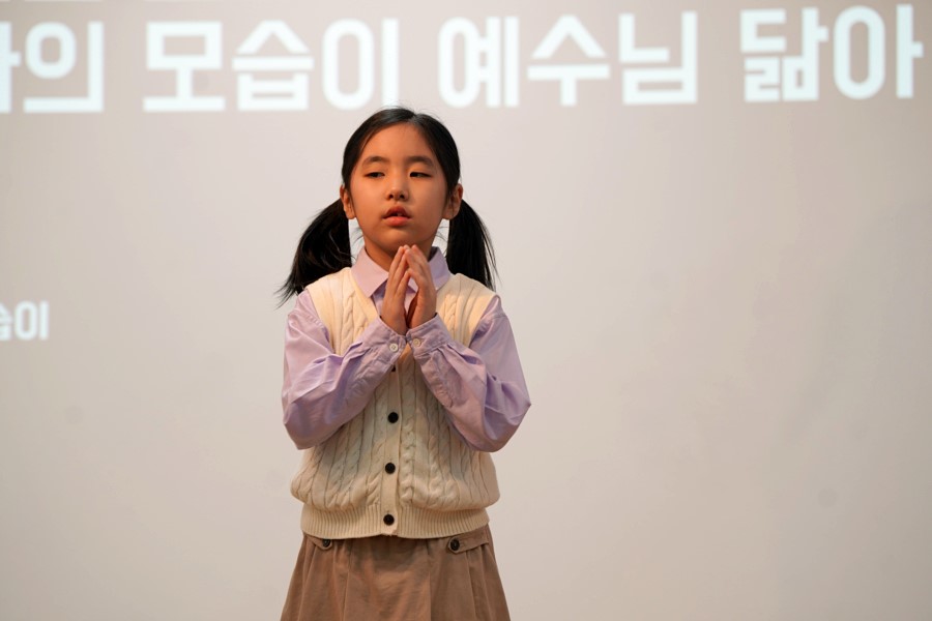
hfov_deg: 15.8
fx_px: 3365
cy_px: 310
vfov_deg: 10.5
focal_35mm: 130
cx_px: 466
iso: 500
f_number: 4
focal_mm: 130
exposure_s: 1/160
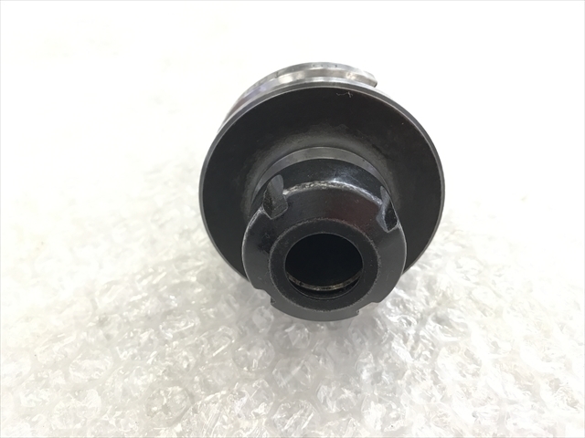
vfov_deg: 49.7
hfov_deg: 63.4
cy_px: 219
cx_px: 292
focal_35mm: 28
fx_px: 473
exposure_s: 1/30
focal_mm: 3.99
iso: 32
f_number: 1.8
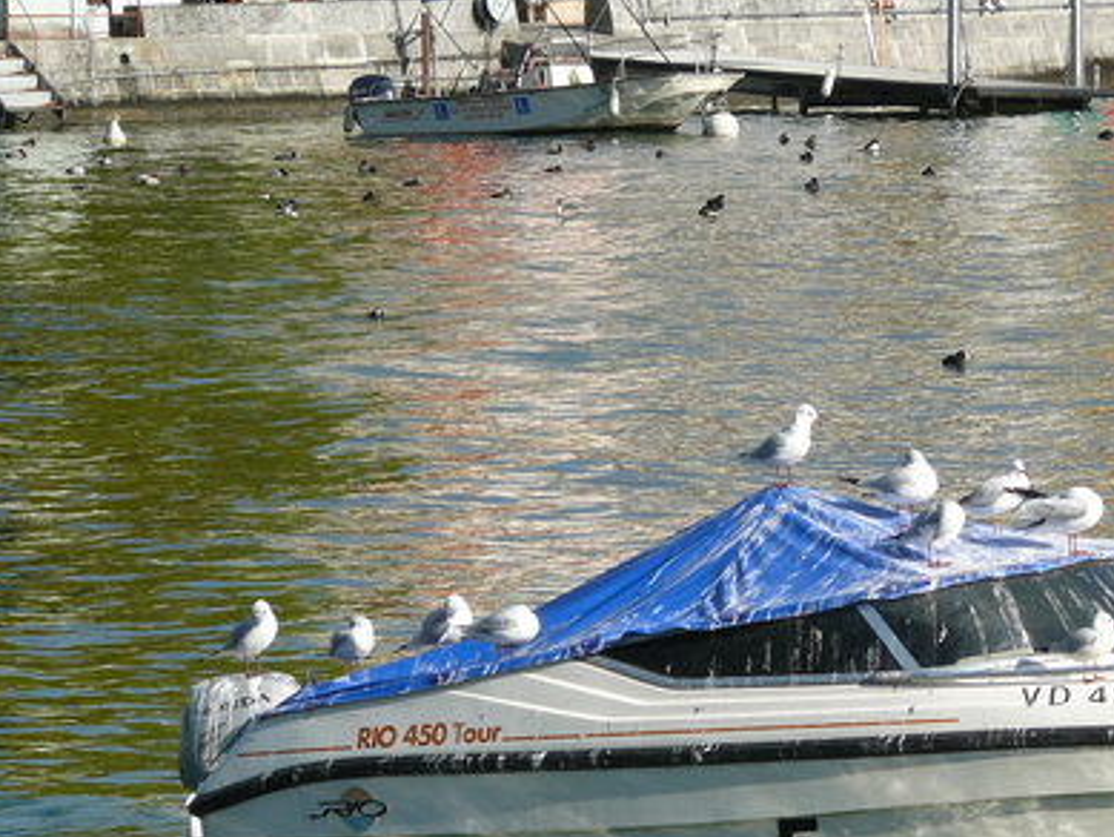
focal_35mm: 337
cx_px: 868
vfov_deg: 4.4
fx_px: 10849
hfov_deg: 5.9
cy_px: 570
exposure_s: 1/400
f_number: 5.6
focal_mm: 34.2
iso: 100
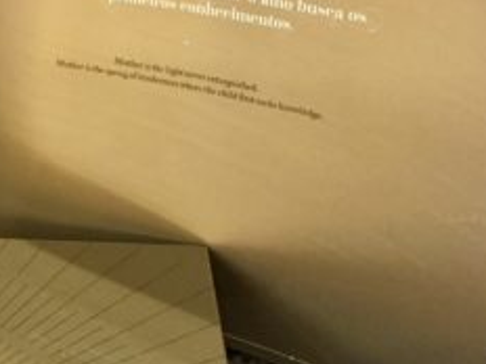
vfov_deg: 19.6
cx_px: -94
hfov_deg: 23.7
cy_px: 182
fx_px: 1053
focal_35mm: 75
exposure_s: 1/30
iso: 250
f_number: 2.2
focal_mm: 4.15
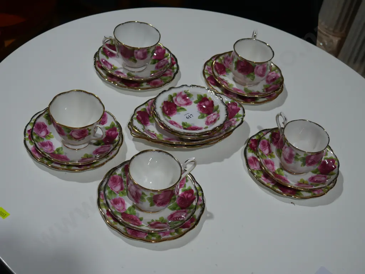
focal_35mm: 50
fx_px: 527
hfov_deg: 38.2
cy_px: 137
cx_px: 182
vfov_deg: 29.1
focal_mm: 25
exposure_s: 1/125
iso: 200
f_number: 5.6
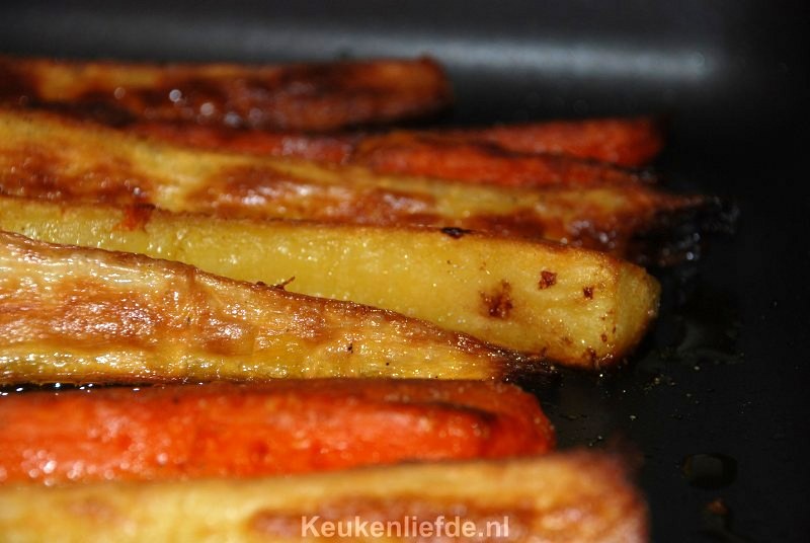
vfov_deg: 10.2
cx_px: 405
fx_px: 3042
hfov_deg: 15.2
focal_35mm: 135
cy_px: 272
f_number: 5.6
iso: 200
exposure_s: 1/60
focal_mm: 90
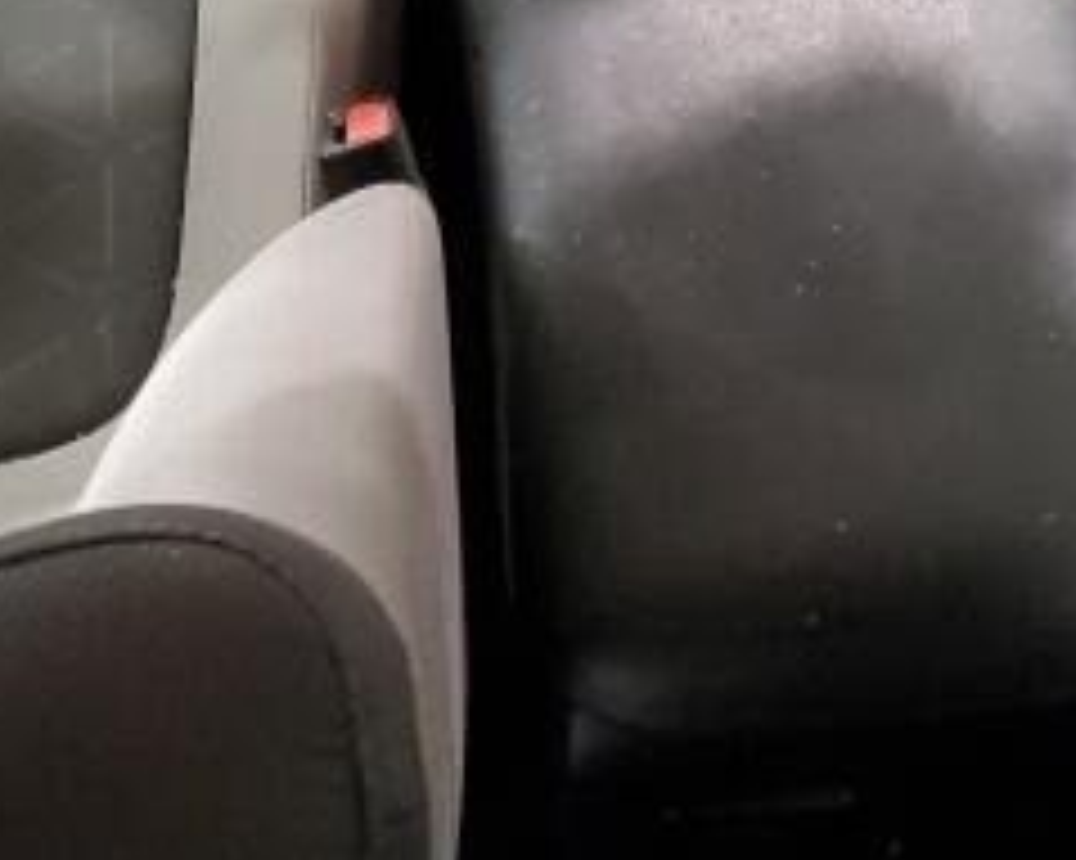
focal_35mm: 85
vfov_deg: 16.8
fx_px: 2706
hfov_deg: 22.5
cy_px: -333
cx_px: 545
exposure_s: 1/15
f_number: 1.5
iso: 383
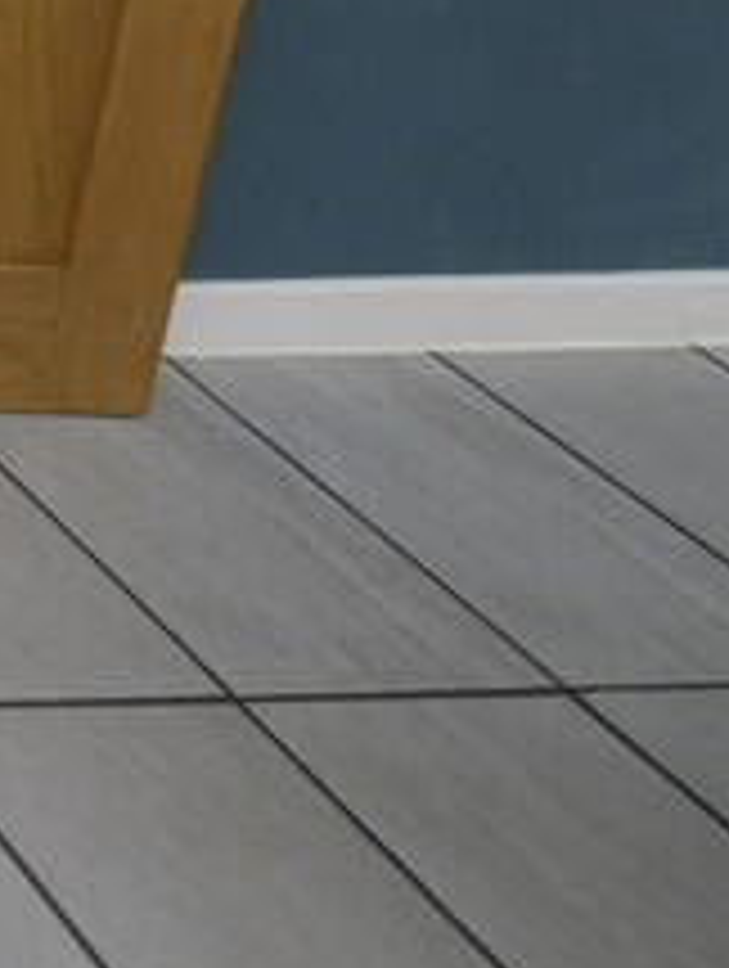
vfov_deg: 23.0
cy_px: -293
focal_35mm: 75
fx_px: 2108
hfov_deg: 11.2
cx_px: -1490
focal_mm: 11
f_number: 7.1
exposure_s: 1/60
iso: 800
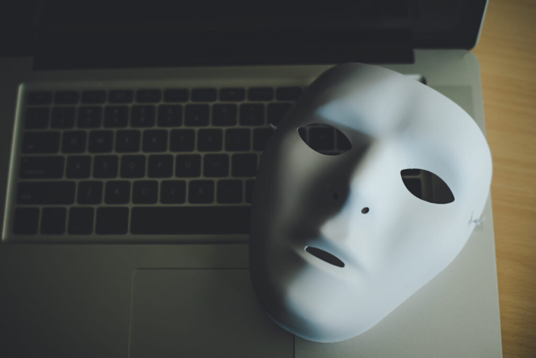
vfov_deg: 27.0
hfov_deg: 39.6
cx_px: 268
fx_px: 745
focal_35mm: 50
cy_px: 179
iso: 100
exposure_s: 1/60
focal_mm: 50
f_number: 2.8
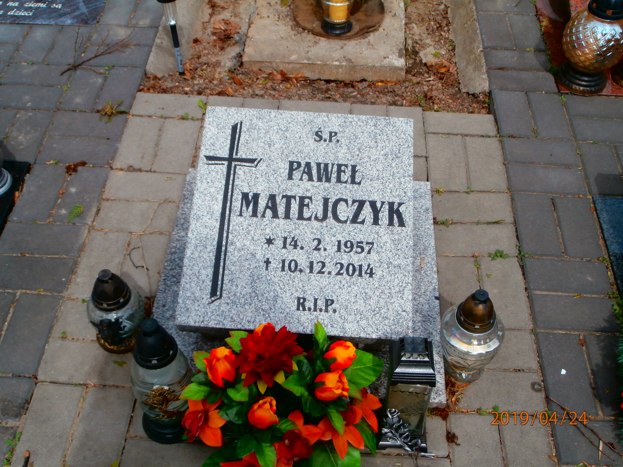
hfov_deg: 49.0
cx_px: 312
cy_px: 234
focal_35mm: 38
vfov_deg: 37.7
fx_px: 684
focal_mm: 6.67
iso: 100
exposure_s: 1/800
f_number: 3.9
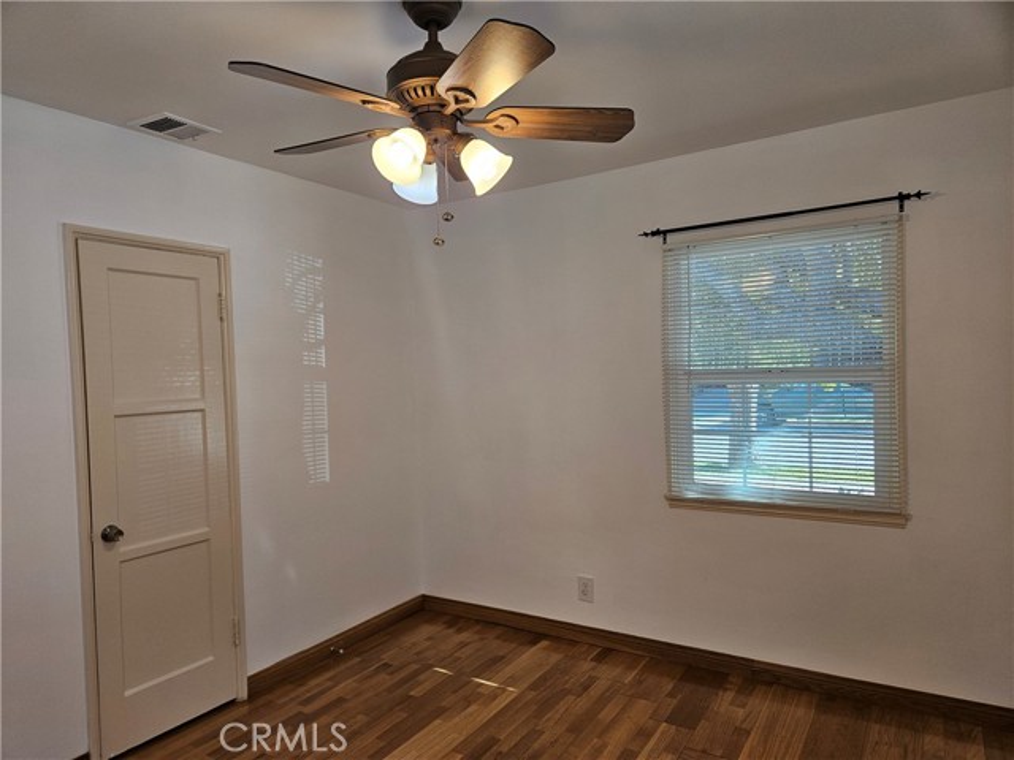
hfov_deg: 73.9
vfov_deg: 58.9
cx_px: 507
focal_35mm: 23
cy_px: 380
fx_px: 674
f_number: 1.8
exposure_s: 1/120
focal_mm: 5.4
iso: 125
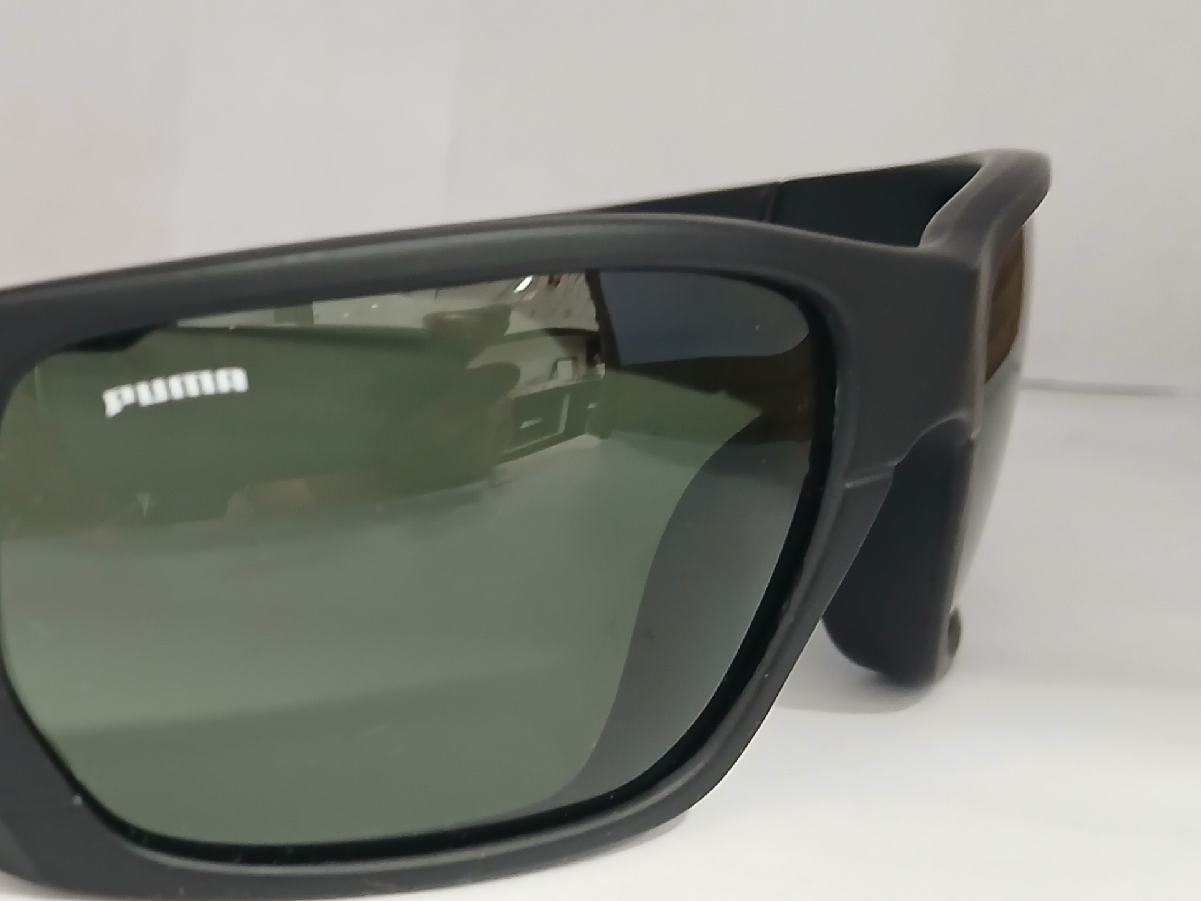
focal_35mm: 55
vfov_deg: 26.4
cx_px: 71
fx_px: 1908
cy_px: 585
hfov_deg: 32.8
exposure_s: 1/33.3
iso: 250
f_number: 1.8
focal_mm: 3.98
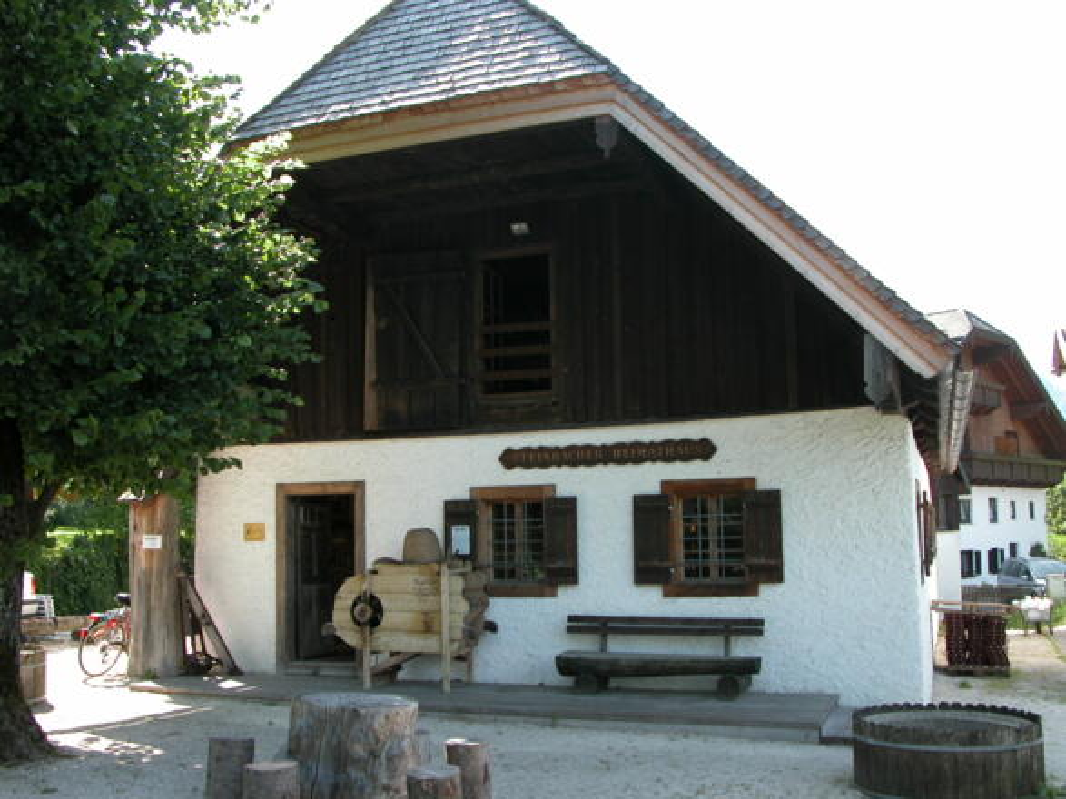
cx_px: 533
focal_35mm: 34
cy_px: 400
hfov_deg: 54.0
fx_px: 1047
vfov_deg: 41.8
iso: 100
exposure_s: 1/125
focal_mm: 8.9
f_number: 4
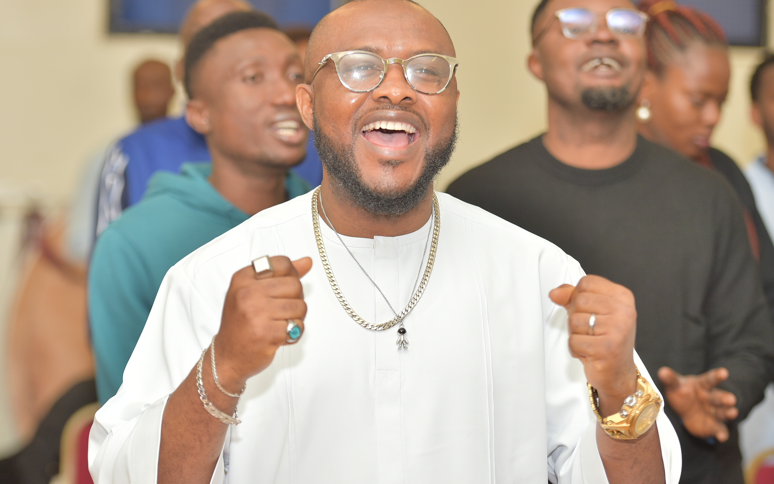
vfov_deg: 10.7
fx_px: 2574
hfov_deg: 17.1
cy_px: 238
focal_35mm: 122
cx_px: 379
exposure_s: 1/250
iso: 400
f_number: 4
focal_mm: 102
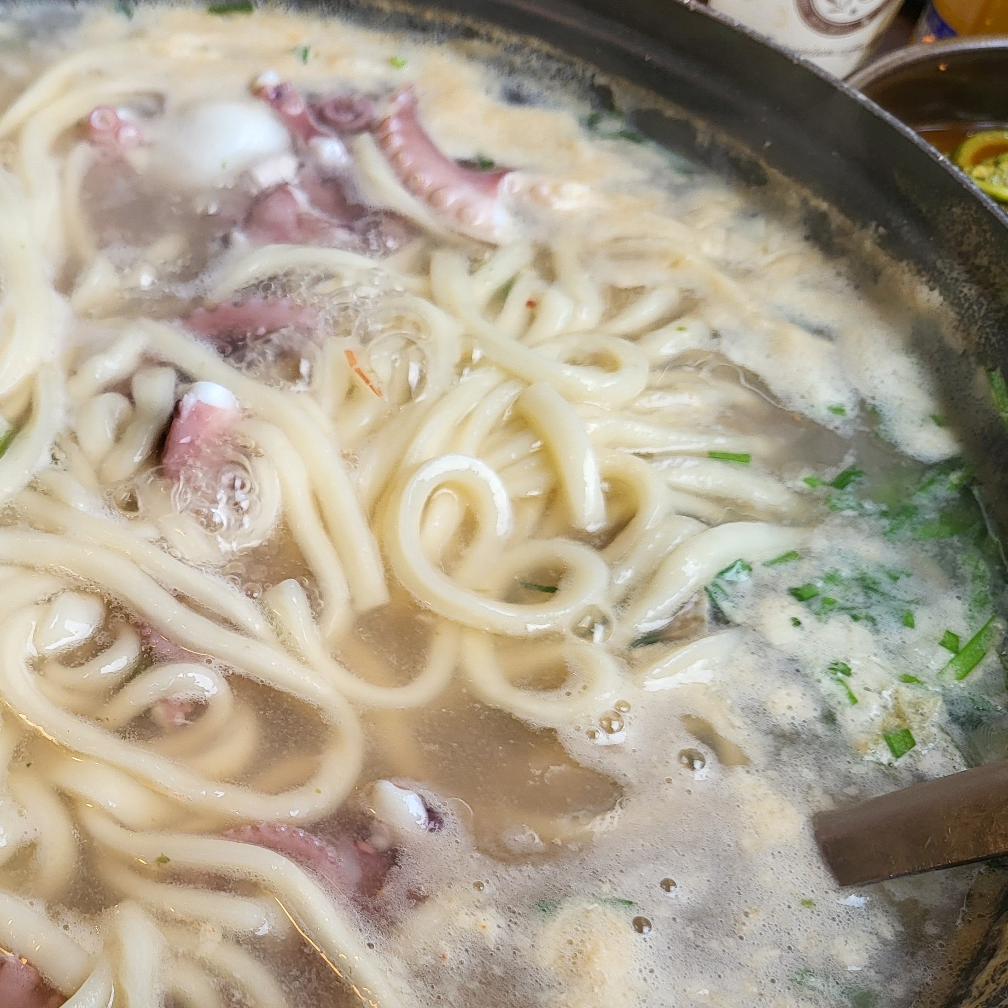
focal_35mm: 42
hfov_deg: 37.6
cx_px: 115
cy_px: 655
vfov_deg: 39.6
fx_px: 1384
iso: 50
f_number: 1.8
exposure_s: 1/206
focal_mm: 4.25
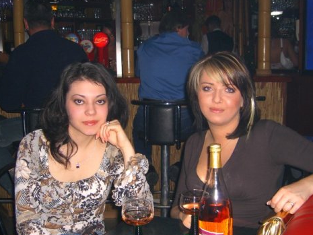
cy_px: 137
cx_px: 156
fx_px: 443
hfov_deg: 38.9
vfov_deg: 29.6
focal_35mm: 49
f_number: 2.8
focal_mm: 7.9
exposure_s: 1/60
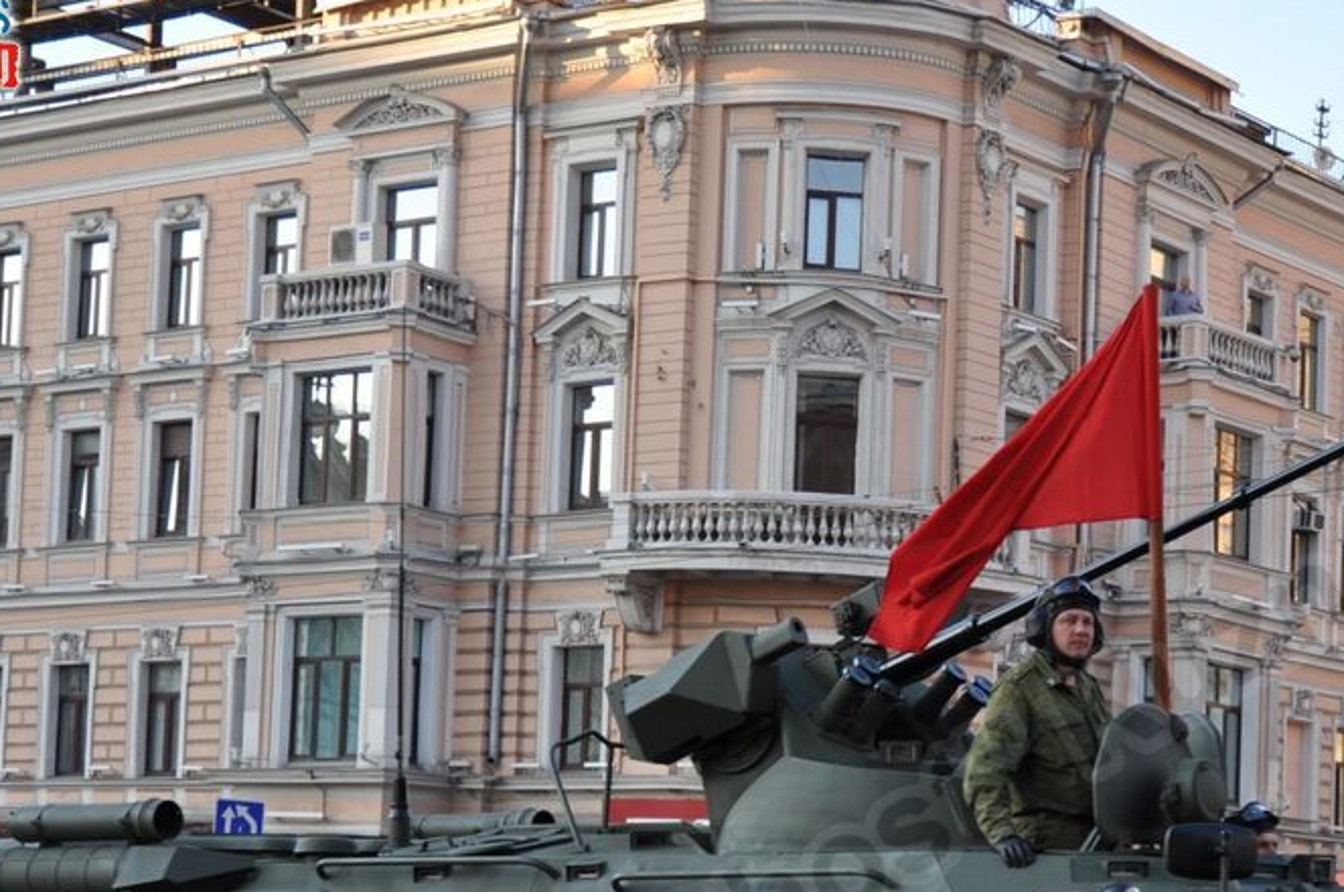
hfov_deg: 24.1
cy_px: 803
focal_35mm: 84
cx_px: 949
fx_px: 3130
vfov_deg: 16.0
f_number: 2.8
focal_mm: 29
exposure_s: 1/320
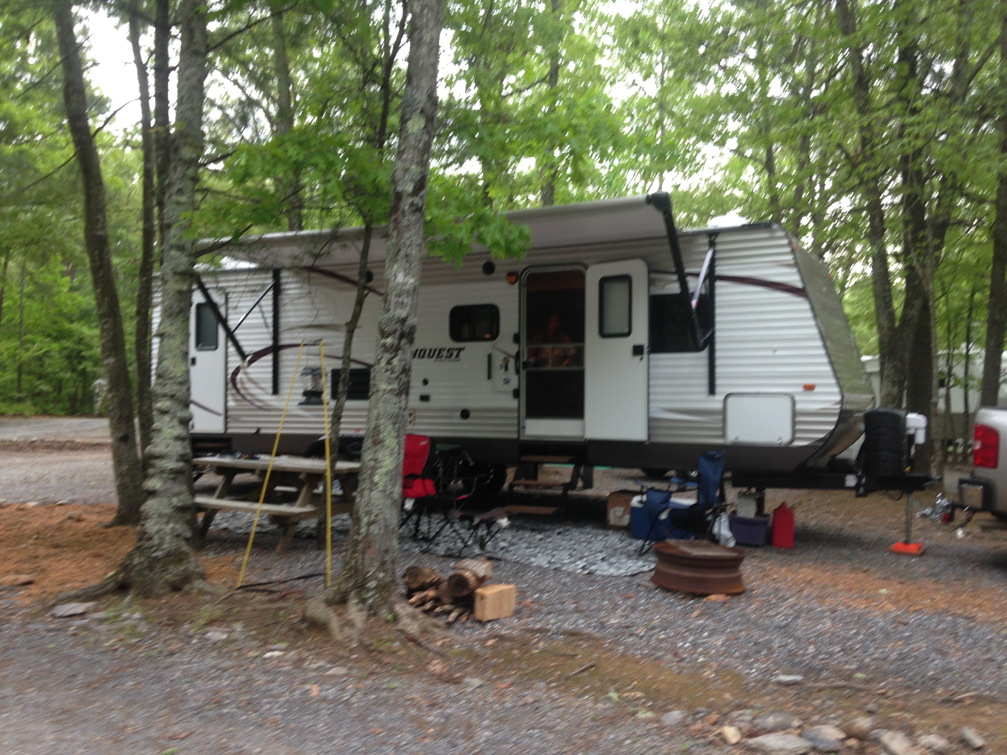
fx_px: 960
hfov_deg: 55.4
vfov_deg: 42.9
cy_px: 378
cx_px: 504
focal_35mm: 33
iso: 50
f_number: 2.4
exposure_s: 1/24
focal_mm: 4.13
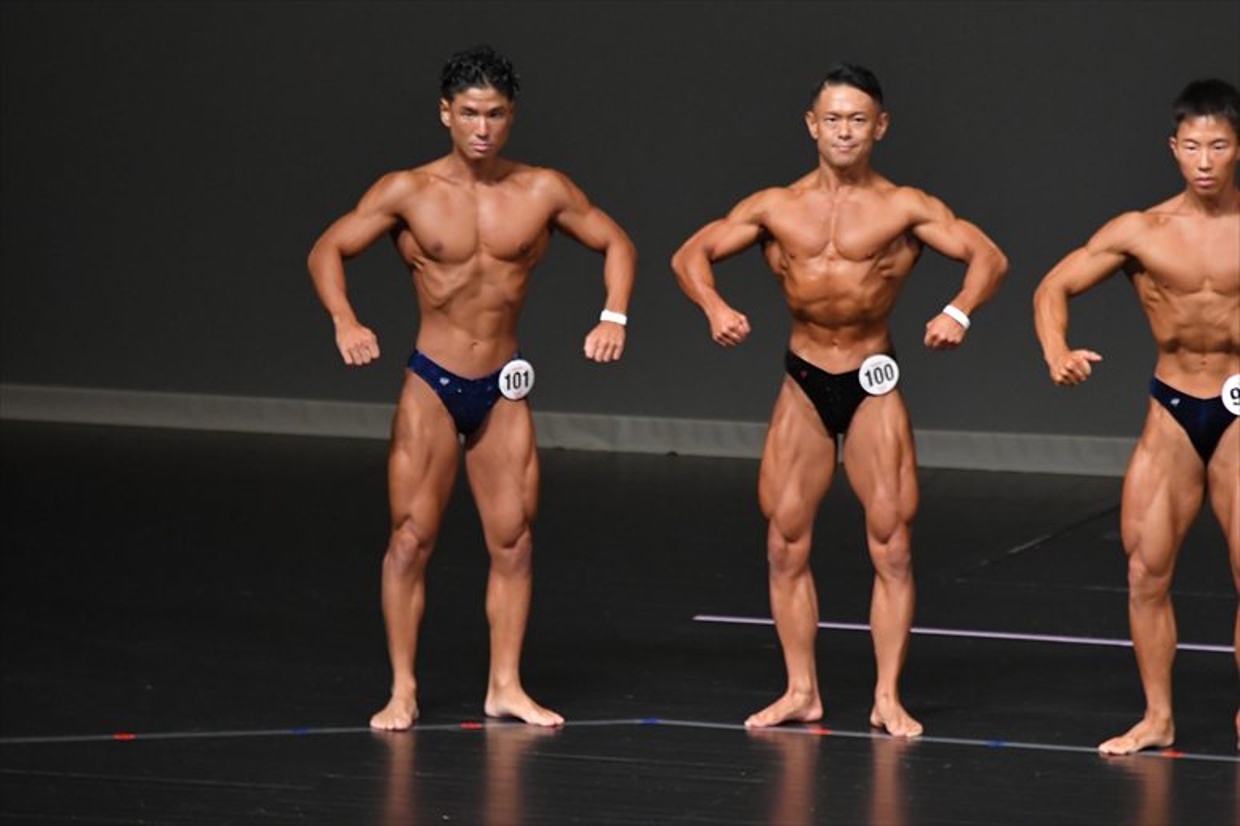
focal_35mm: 345
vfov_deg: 4.0
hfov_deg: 6.0
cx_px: 620
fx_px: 11878
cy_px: 413
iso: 4000
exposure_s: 1/400
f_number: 5.6
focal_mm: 230
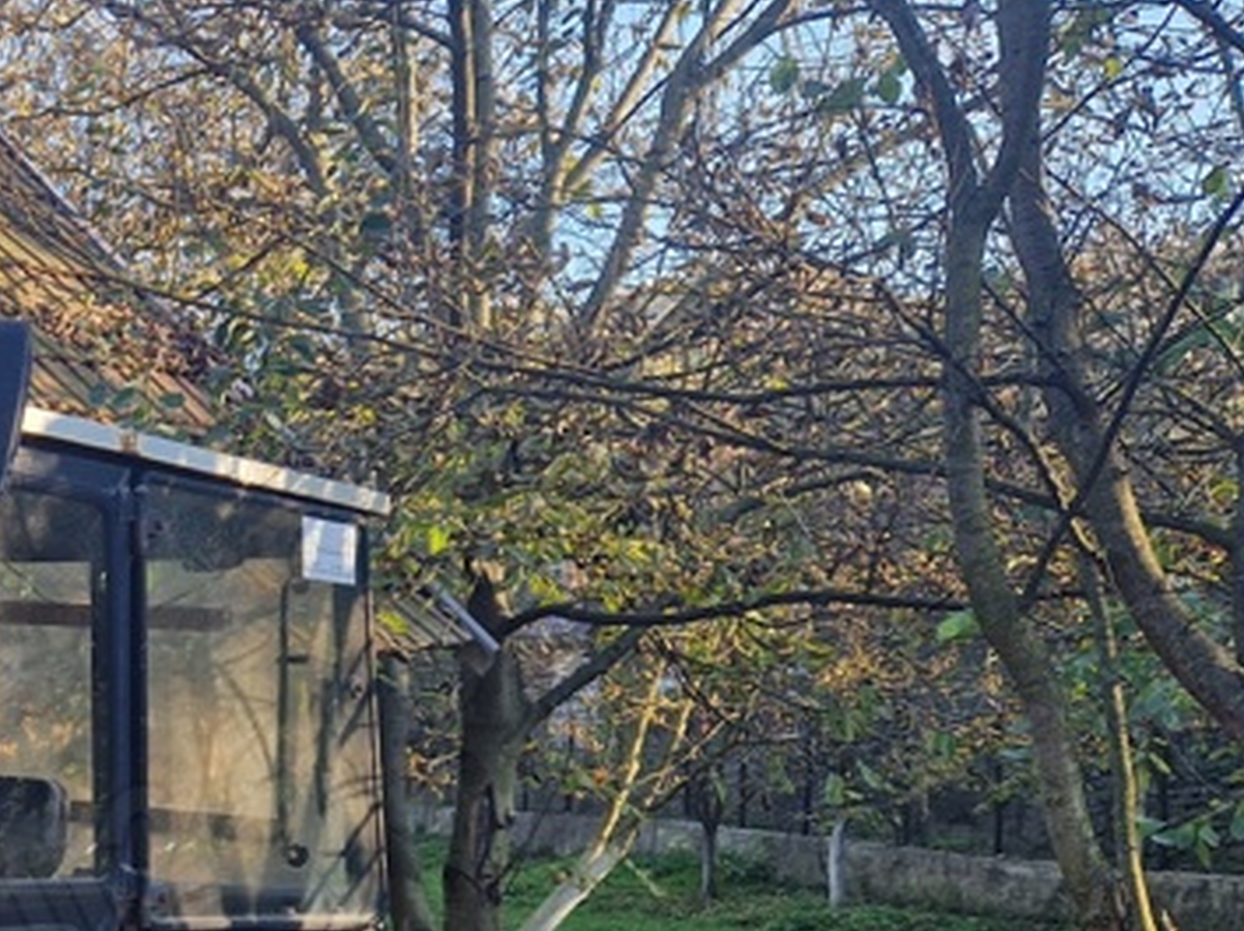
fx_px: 2334
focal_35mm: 65
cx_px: -306
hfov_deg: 26.1
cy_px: 956
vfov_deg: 21.7
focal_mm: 5.4
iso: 50
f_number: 1.8
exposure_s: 1/183
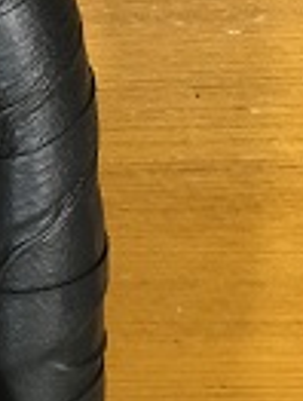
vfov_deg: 20.6
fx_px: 1092
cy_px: 92
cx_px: -141
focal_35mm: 94
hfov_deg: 14.8
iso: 200
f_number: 2.2
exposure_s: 1/24
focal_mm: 4.15
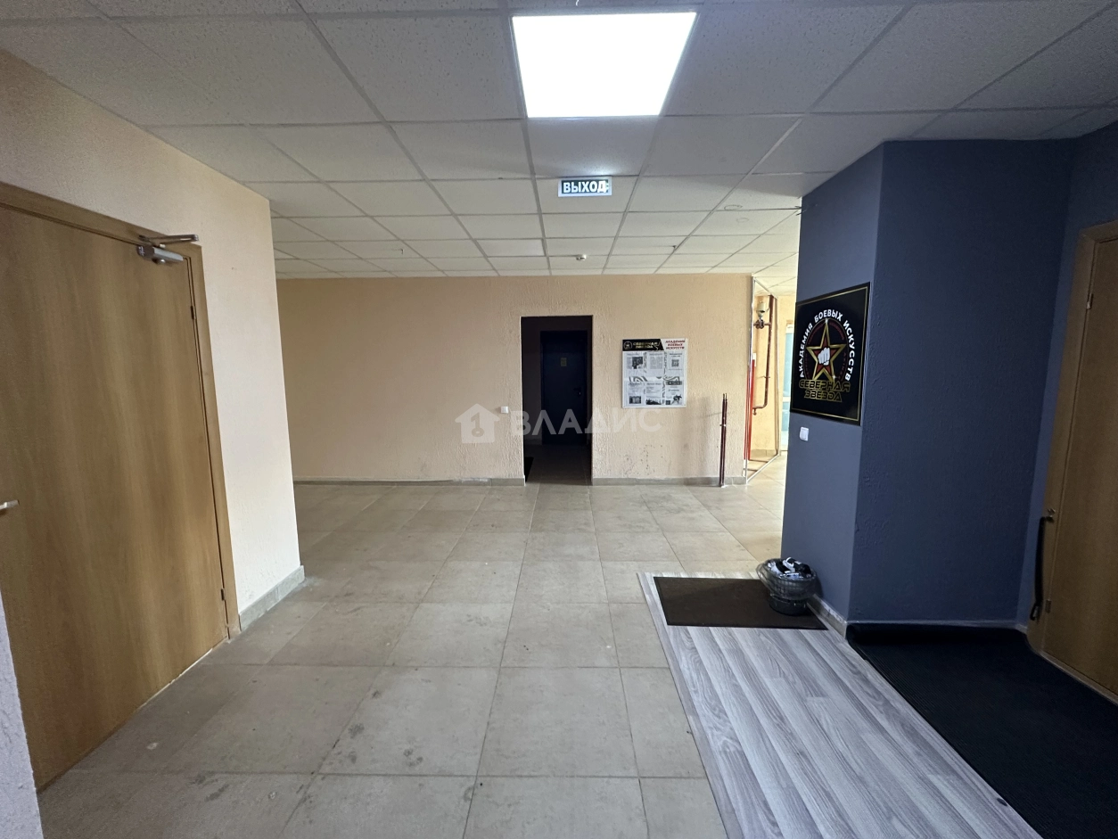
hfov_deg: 102.1
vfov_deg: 85.7
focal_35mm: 14
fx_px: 452
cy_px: 420
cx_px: 559
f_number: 2.2
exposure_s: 1/50
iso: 500
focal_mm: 2.22
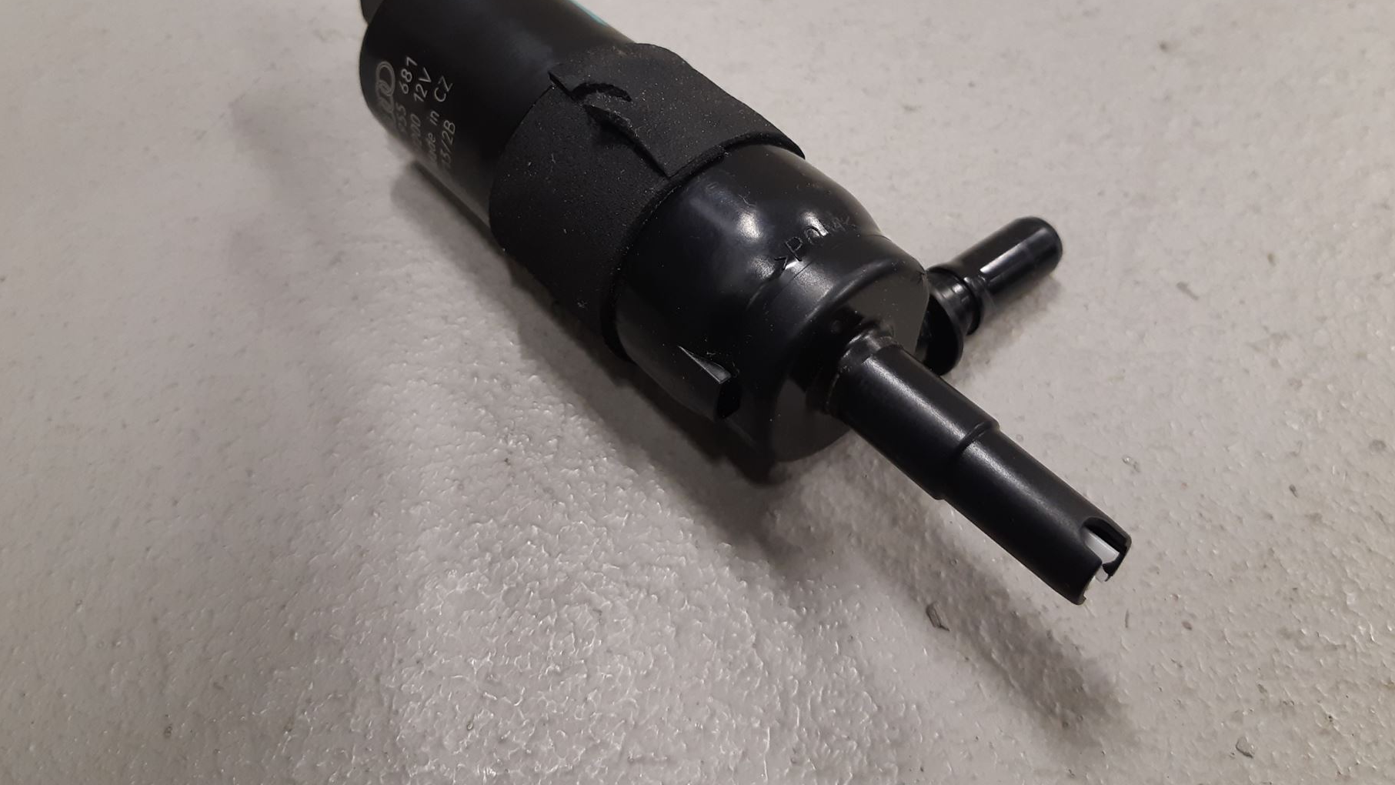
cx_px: 676
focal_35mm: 32
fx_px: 1184
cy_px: 225
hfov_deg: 61.0
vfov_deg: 36.1
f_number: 1.7
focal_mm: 3.93
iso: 125
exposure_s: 1/50
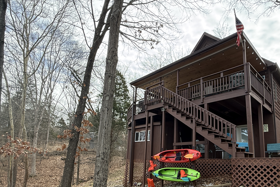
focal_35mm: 23
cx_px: 159
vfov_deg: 53.3
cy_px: 133
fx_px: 179
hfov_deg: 75.7
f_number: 2.2
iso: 64
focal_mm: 2.22
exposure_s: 1/233
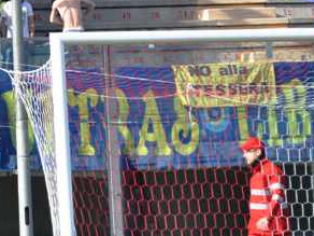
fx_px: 1971
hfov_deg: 9.0
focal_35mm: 217
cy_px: -39
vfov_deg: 6.8
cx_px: -94
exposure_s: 1/320
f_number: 8
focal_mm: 55
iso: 250
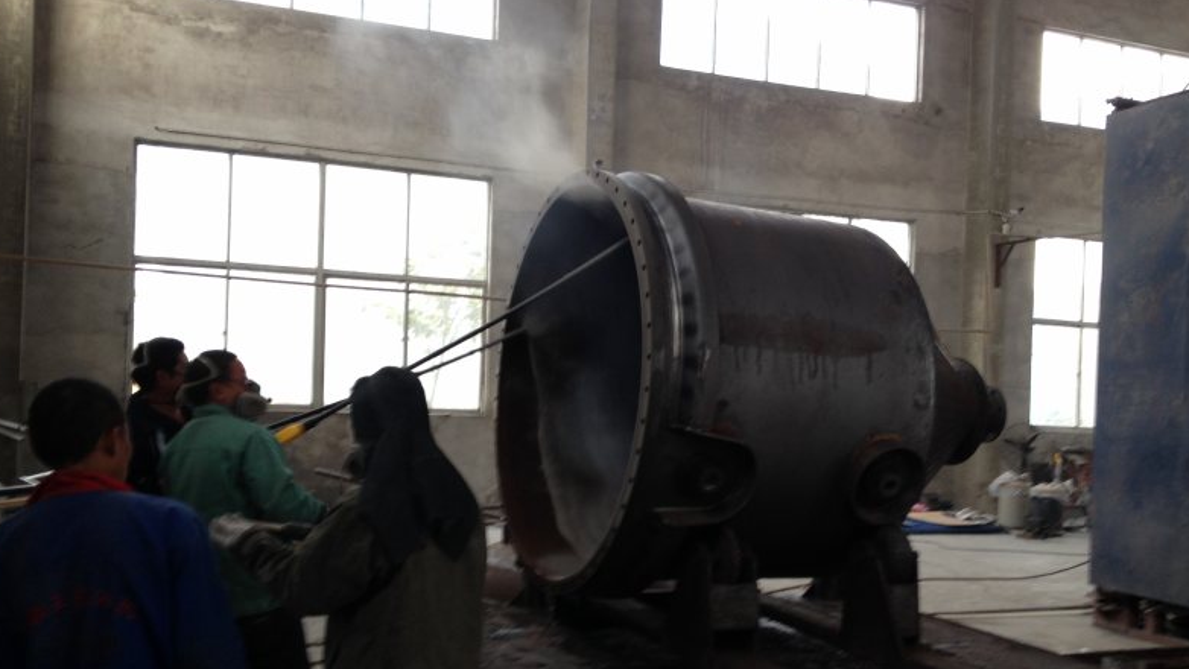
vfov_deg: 30.4
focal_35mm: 39
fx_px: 1230
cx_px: 585
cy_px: 398
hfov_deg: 51.6
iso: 50
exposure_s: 1/24
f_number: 2.4
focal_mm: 4.28
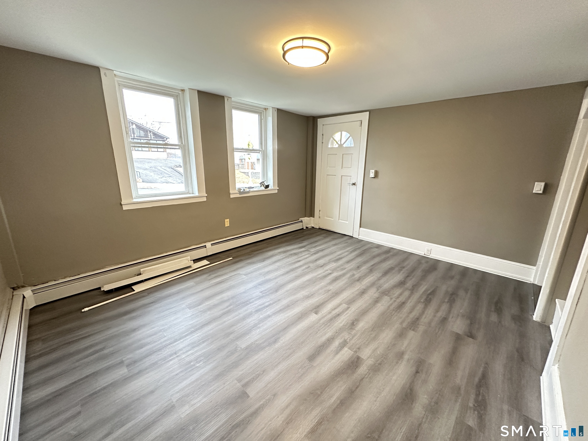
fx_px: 238
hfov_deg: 102.1
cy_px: 220
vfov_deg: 85.7
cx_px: 294
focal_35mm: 14
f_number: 2.2
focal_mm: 2.22
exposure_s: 1/60
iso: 400
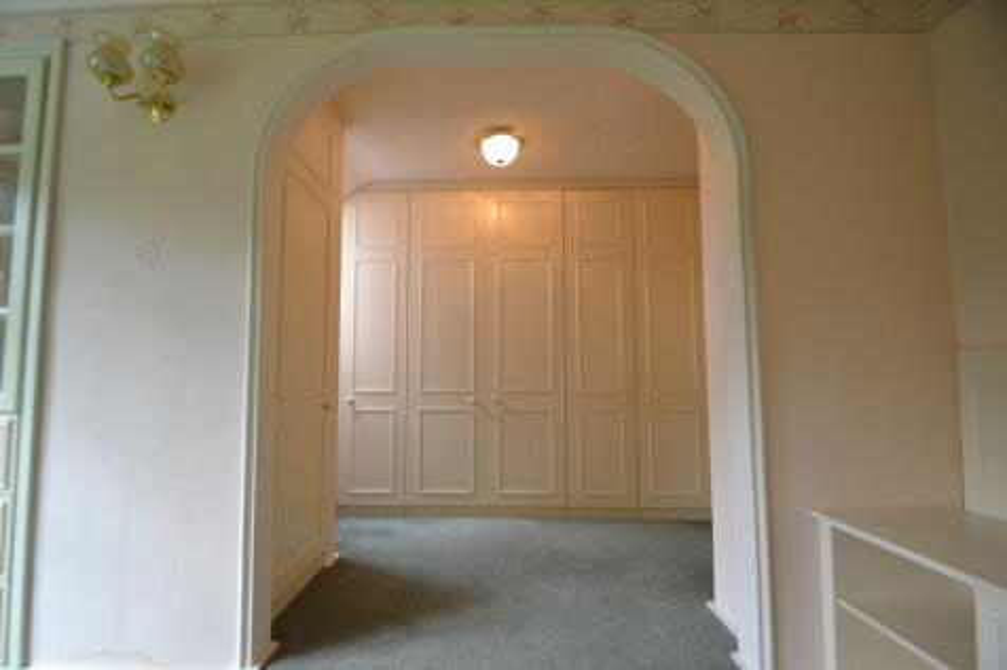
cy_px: 335
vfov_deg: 77.3
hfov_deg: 100.4
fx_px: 419
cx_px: 504
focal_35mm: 15
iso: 400
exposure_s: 1/60
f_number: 3.5
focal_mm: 10
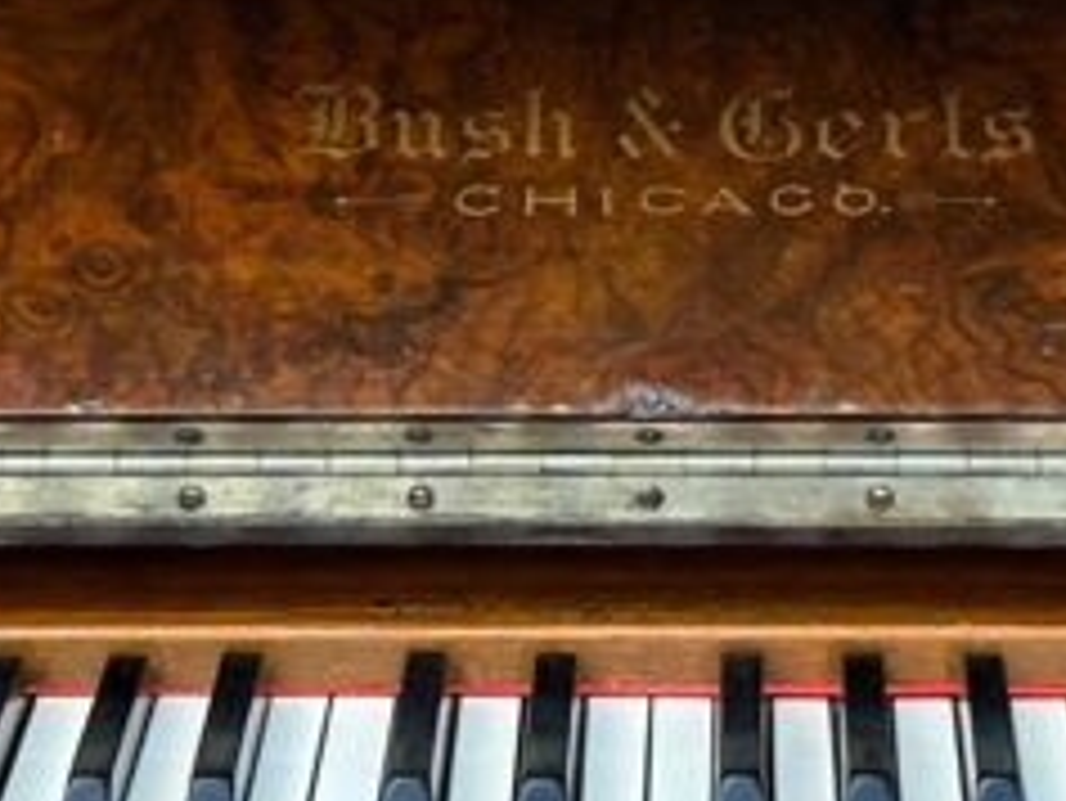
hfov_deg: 9.5
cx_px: 720
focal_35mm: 207
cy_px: -346
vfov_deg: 7.1
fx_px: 6378
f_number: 1.78
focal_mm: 6.86
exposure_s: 1/240
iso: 64
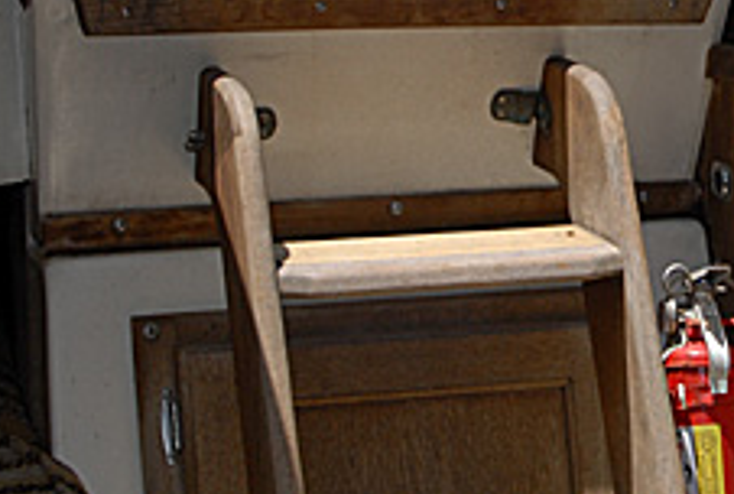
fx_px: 2194
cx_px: 663
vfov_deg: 12.8
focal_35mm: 107
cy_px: 130
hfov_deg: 18.7
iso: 200
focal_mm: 27
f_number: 10
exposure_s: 1/250
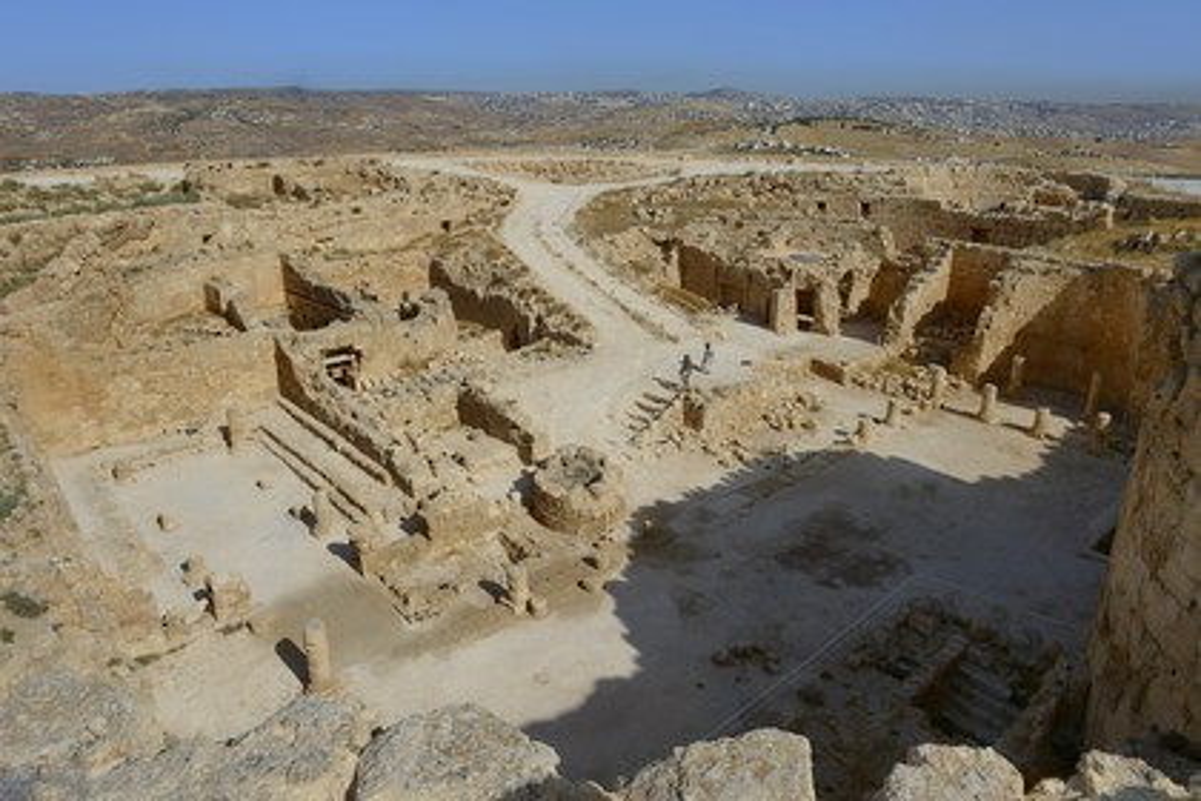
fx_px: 801
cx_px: 600
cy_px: 400
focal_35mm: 24
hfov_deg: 73.7
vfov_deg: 53.1
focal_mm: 24
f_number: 14
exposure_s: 1/200
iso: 100
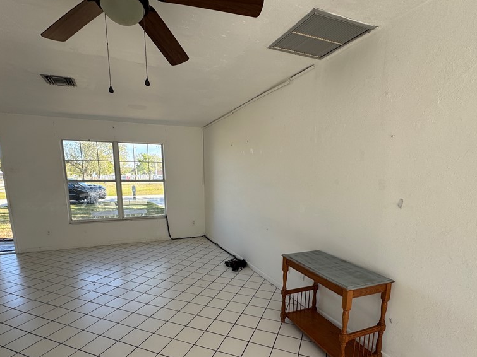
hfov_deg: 84.6
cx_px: 229
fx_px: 262
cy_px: 227
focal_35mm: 19
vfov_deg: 67.4
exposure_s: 1/279
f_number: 2.2
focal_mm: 2.22
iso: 40
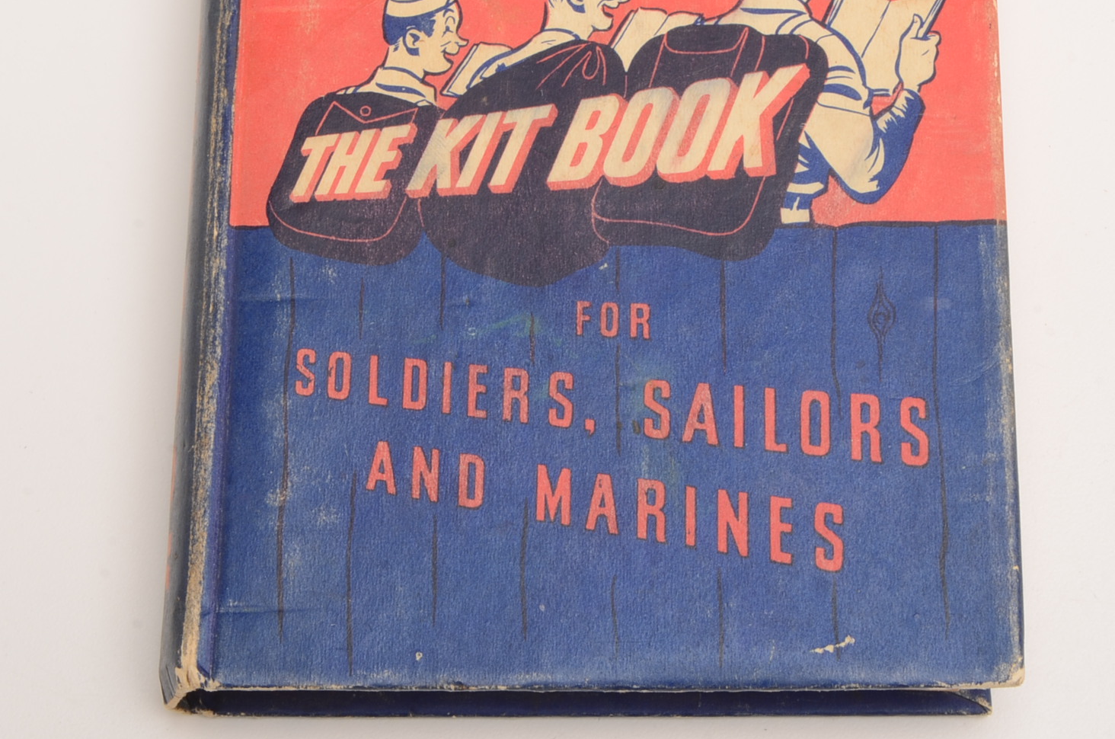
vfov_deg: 13.5
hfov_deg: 20.2
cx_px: 585
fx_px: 3122
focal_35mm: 101
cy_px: 187
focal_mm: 40
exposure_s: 1/160
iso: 100
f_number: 25
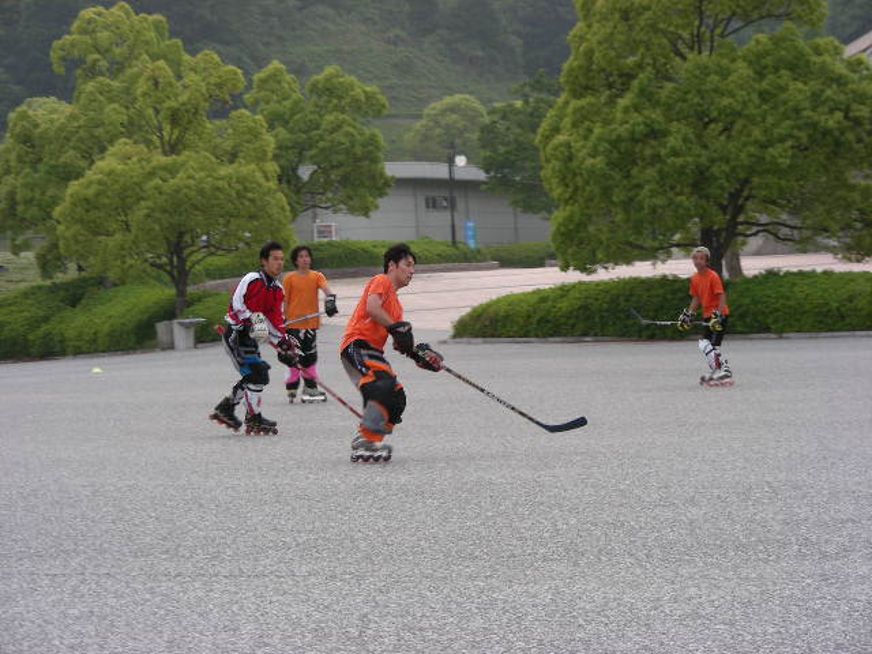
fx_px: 2847
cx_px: 436
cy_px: 327
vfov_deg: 13.1
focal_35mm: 113
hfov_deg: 17.4
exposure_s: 1/106
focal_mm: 18.9
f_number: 3.5
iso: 50
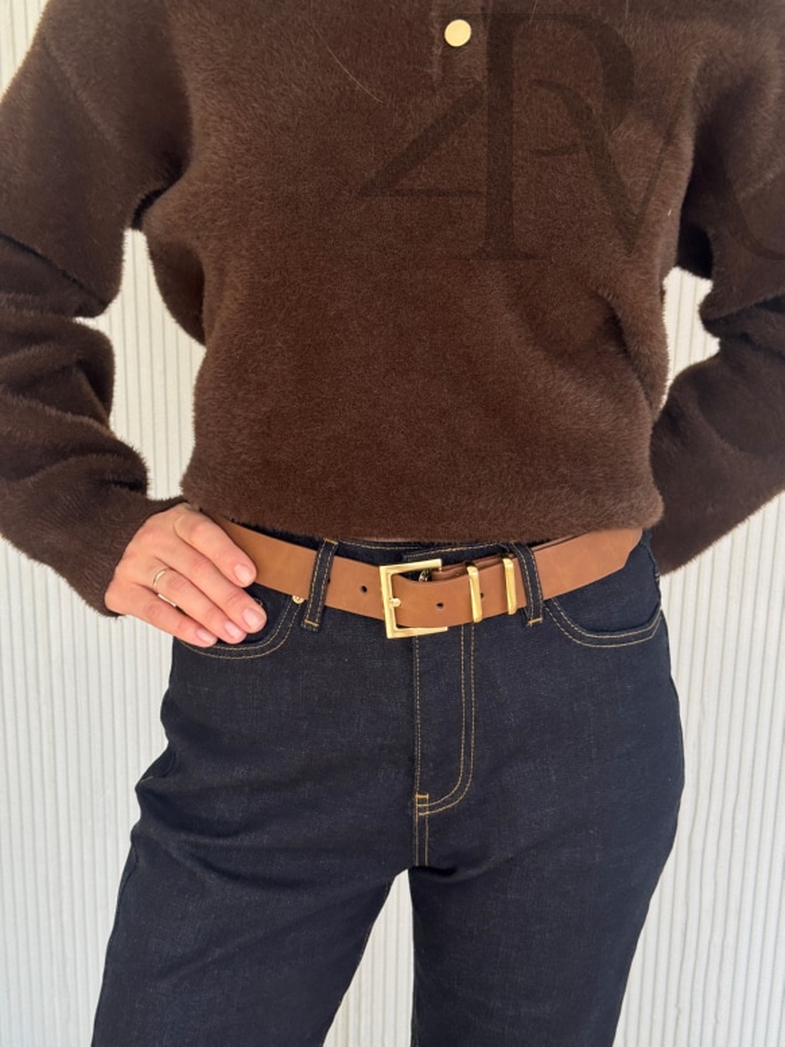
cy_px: 524
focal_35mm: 48
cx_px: 392
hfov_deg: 30.3
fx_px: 1451
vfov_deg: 39.7
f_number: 1.78
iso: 64
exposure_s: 1/399
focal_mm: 6.76
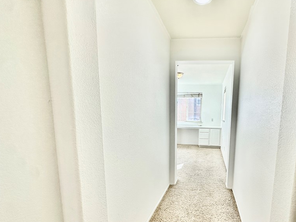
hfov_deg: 82.3
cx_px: 192
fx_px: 162
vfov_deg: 67.6
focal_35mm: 19
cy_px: 139
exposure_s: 1/239
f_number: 2.2
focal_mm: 2.22
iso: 40
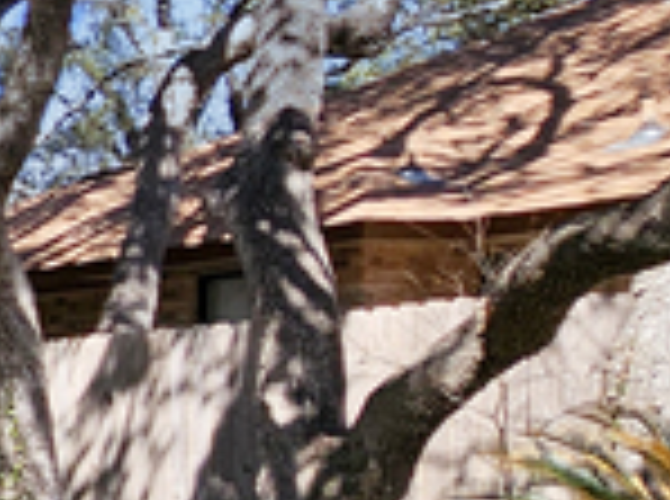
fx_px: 1352
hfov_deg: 15.3
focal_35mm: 70
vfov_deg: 20.9
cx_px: -931
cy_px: 212
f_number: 2.2
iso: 50
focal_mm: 2.2
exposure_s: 1/1150
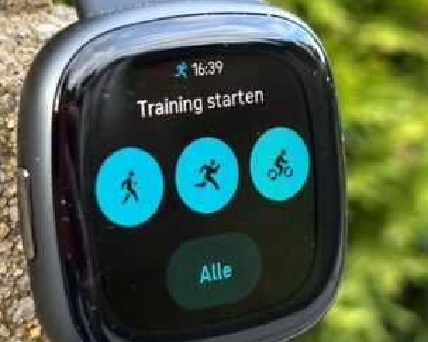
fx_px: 1406
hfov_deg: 17.3
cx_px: 214
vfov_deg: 13.9
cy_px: 175
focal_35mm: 111
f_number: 1.78
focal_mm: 6.86
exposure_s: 1/109
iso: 80
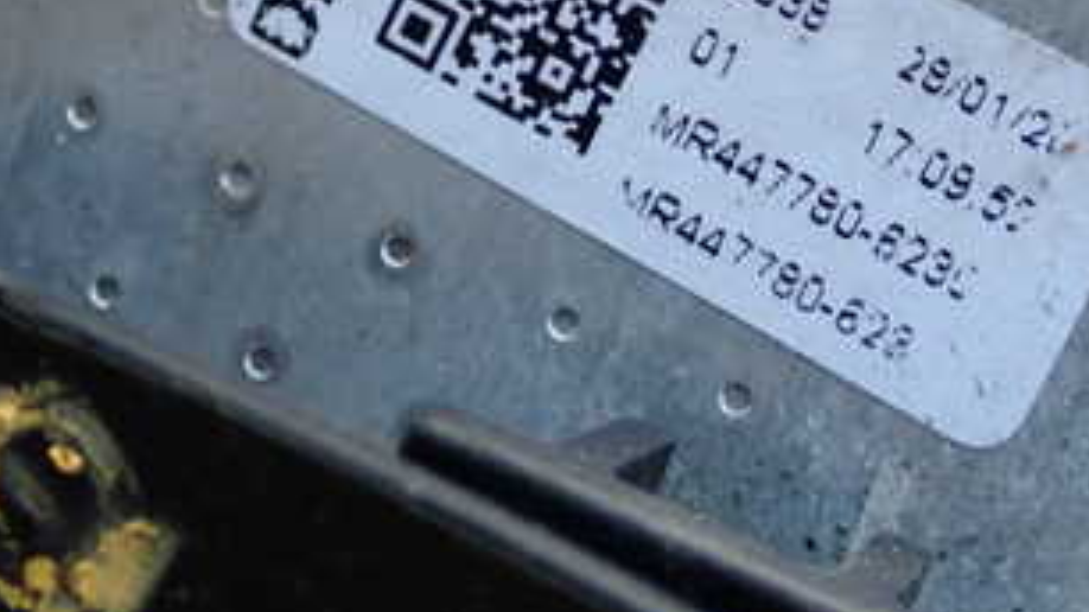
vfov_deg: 12.7
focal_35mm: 94
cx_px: 594
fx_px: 2714
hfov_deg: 22.7
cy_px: 14
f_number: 2.9
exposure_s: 1/100
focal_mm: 7.84
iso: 200
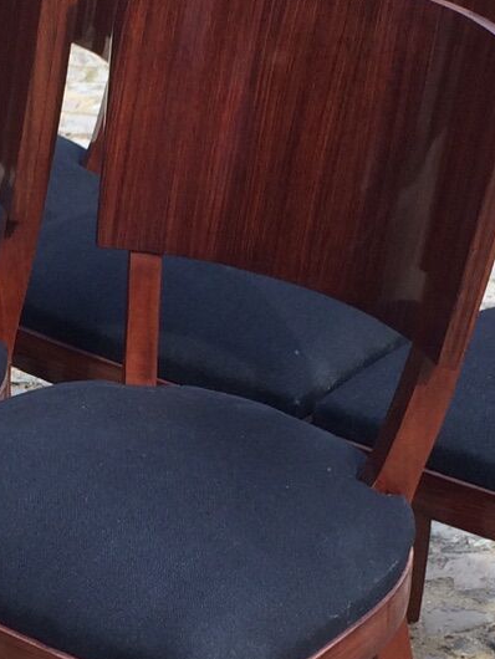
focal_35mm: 112
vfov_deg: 17.5
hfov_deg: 13.1
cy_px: 449
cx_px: 47
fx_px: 2134
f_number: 2.2
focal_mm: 4.15
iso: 32
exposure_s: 1/466
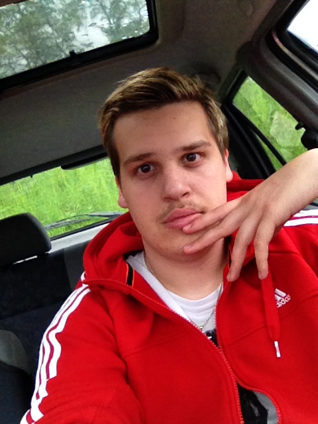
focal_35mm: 35
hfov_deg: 40.7
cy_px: 212
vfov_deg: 52.6
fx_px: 429
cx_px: 159
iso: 250
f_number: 2.4
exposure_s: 1/120
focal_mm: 1.85
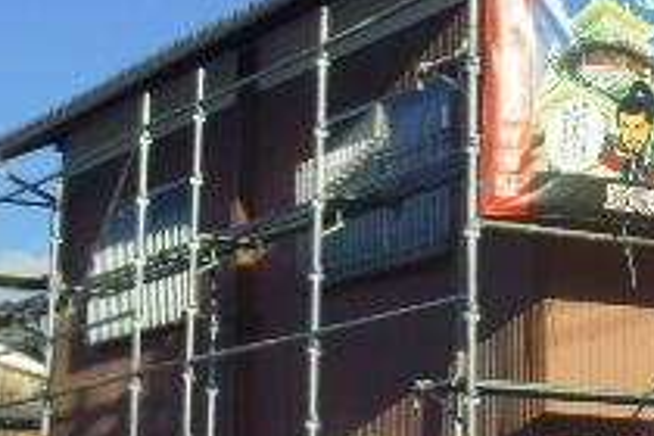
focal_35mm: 114
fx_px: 2071
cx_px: 570
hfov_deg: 17.7
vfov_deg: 12.0
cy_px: 221
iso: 64
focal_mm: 6.4
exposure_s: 1/640
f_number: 4.5
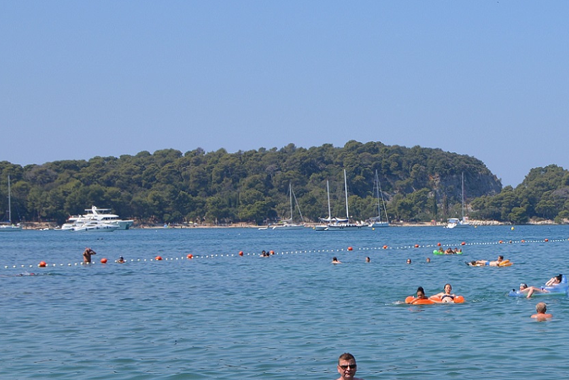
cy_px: 270
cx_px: 682
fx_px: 1407
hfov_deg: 21.3
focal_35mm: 89
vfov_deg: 15.3
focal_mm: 22
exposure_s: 1/250
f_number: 8
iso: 110
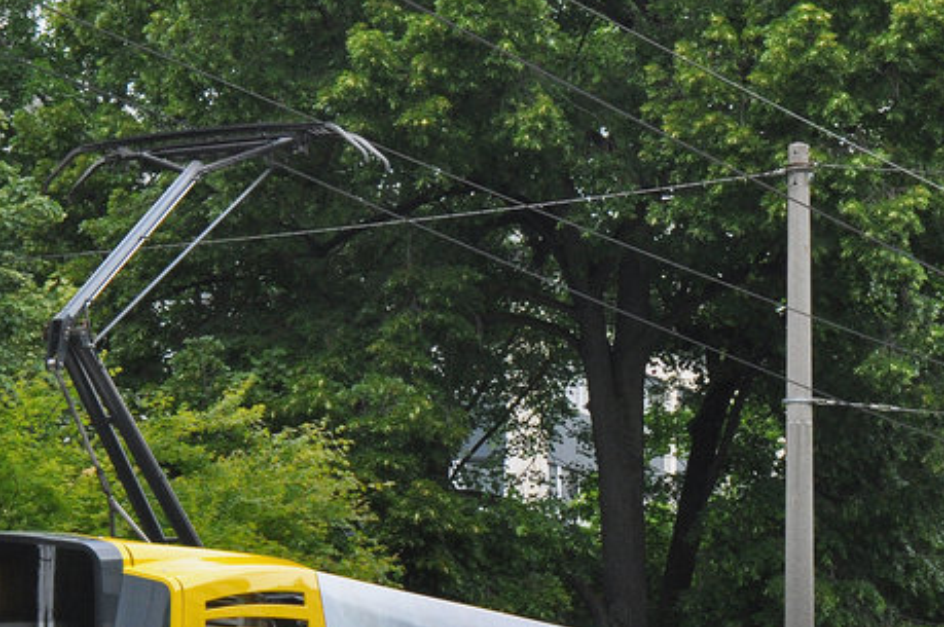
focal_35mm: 149
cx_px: 722
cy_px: 671
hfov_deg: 13.7
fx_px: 3903
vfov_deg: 9.1
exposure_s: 1/1000
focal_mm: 38
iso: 640
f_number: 5.6
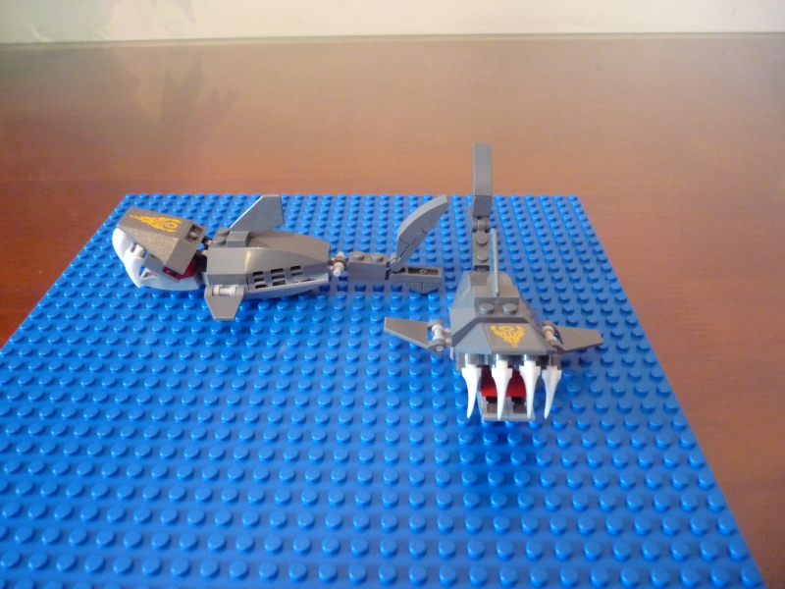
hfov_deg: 65.3
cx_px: 392
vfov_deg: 51.4
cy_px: 294
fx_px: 612
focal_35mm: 27
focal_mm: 4.8
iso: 800
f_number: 2.8
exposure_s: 1/10
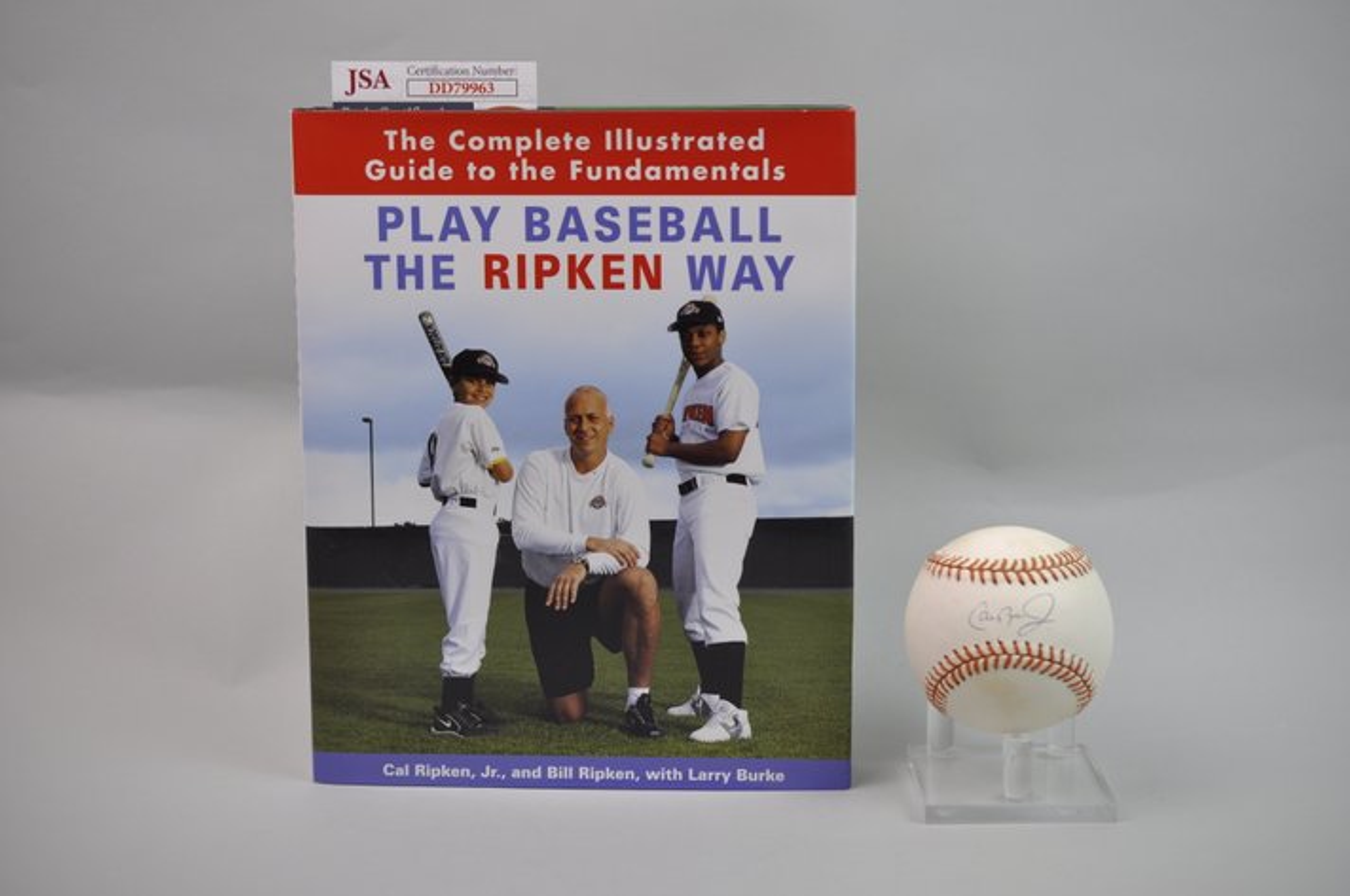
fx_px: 2247
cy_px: 448
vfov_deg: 22.6
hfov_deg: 33.4
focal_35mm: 60
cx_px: 675
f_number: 4
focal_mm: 40
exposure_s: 1/60
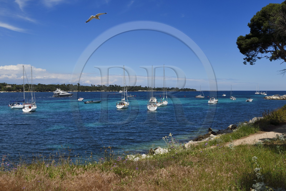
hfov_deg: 54.4
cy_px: 96
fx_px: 278
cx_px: 143
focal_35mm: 35
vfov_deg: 37.8
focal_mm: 35
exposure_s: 1/250
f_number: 20
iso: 200
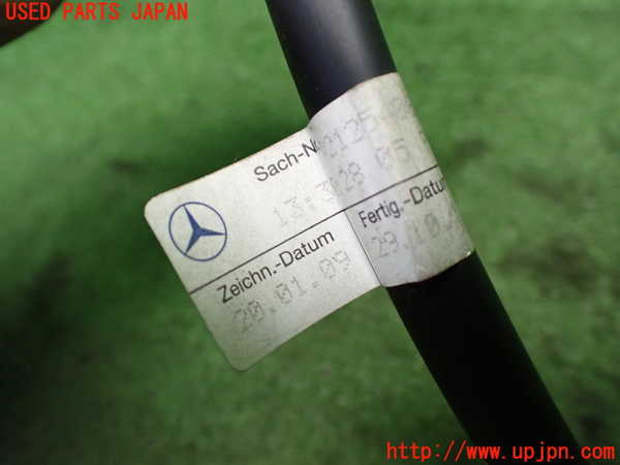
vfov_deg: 46.8
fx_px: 537
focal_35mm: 30
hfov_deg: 60.0
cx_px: 310
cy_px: 232
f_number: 2.3
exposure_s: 1/125
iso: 800
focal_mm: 5.4
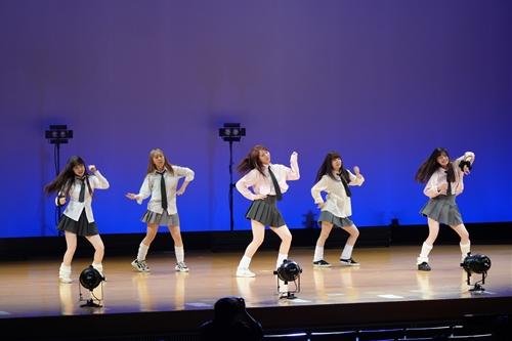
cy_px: 170
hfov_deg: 14.0
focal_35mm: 147
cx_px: 256
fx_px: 2090
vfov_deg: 9.3
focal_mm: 98
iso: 1250
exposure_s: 1/160
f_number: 5
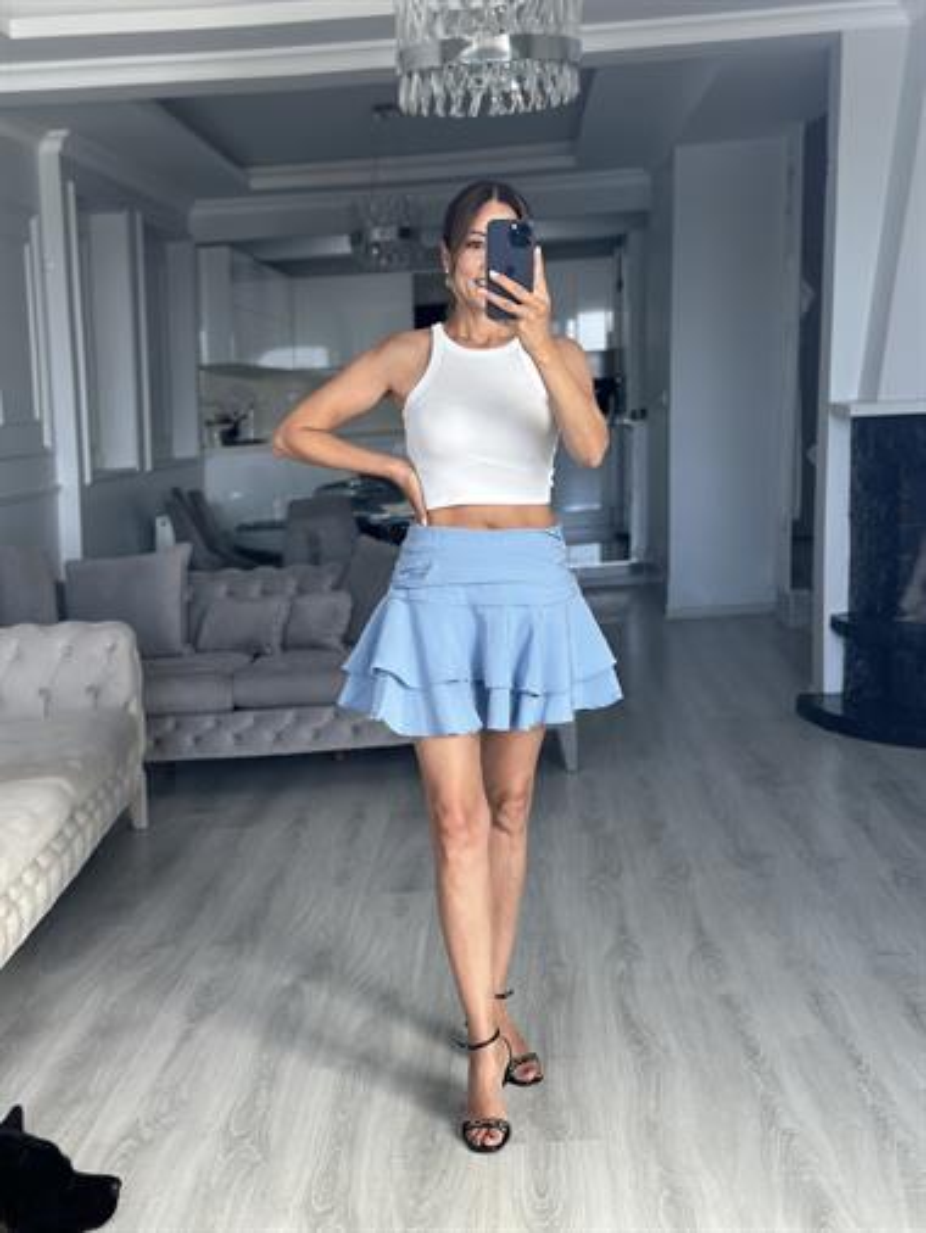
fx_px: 1711
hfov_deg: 30.3
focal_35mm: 48
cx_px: 463
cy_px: 616
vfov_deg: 39.6
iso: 125
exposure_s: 1/156
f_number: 1.78
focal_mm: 6.86
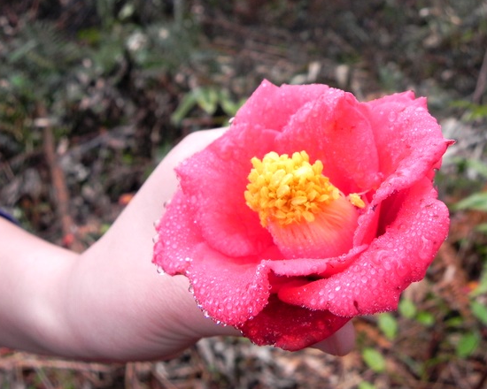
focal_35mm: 36
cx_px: 305
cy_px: 177
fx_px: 519
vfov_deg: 41.1
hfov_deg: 49.8
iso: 242
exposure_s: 1/125
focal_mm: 5.2
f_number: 2.8
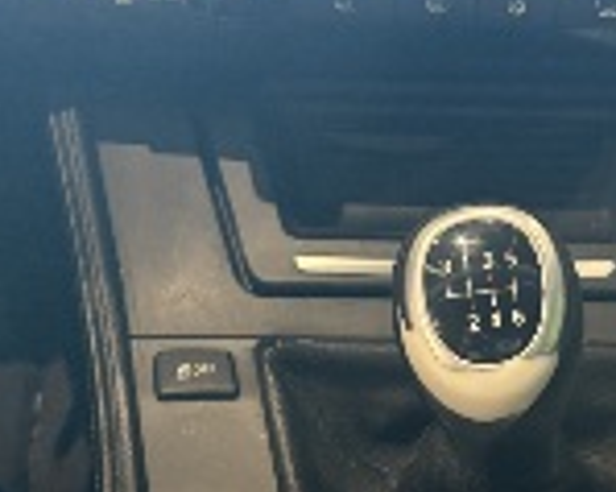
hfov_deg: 26.3
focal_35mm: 71
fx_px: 1294
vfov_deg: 21.5
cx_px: 492
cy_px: 252
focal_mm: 5.96
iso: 640
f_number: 1.6
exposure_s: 1/25
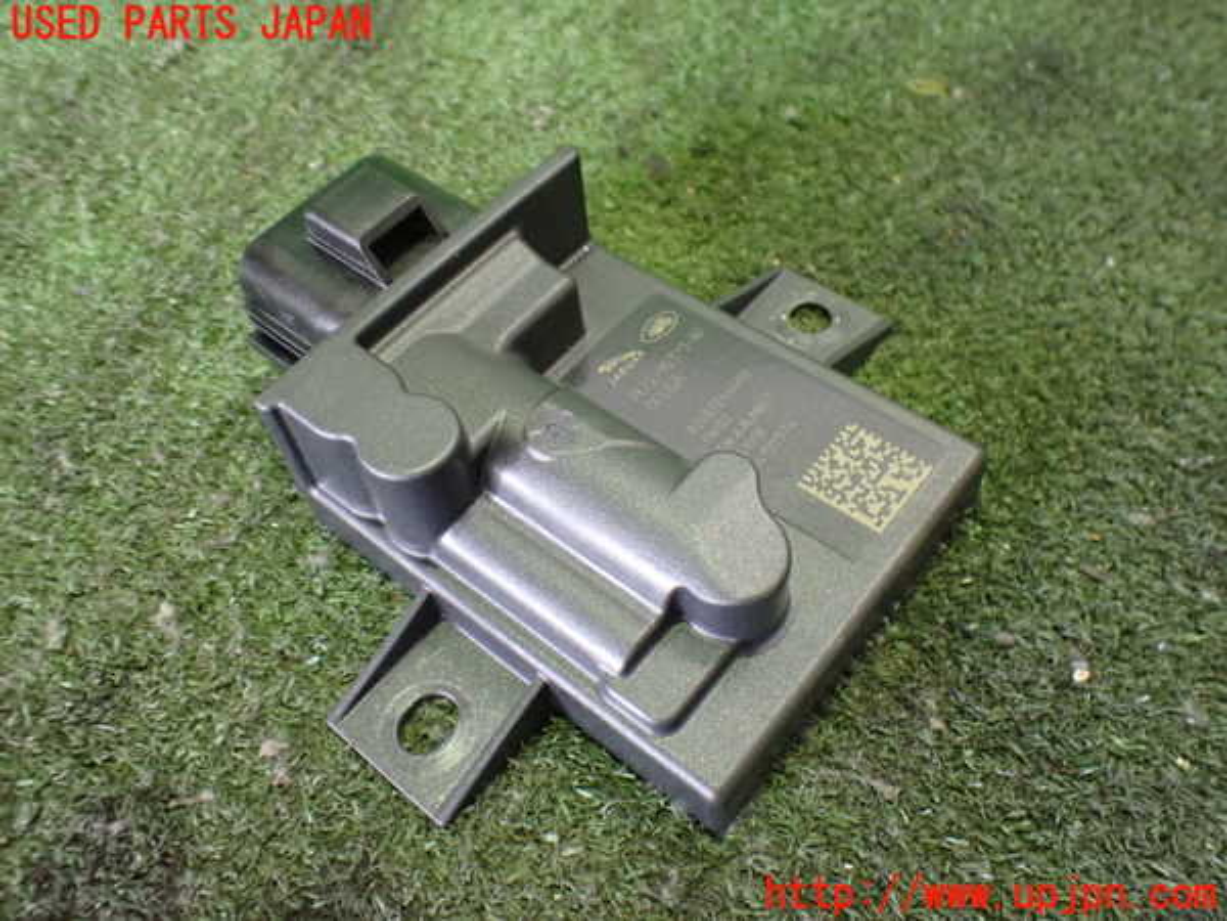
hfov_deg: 60.0
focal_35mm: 30
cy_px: 460
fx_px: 1063
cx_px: 614
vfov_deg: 46.8
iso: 800
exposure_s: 1/40
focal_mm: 5.4
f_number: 2.3
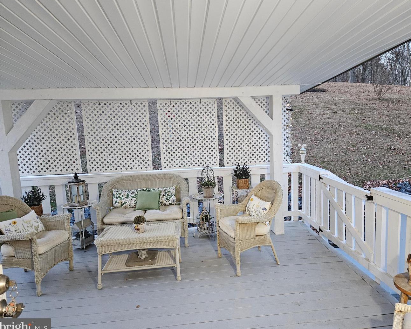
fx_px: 304
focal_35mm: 25
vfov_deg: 56.8
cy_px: 165
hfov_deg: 68.0
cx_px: 224
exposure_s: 1/60
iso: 640
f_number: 1.8
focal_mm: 5.4
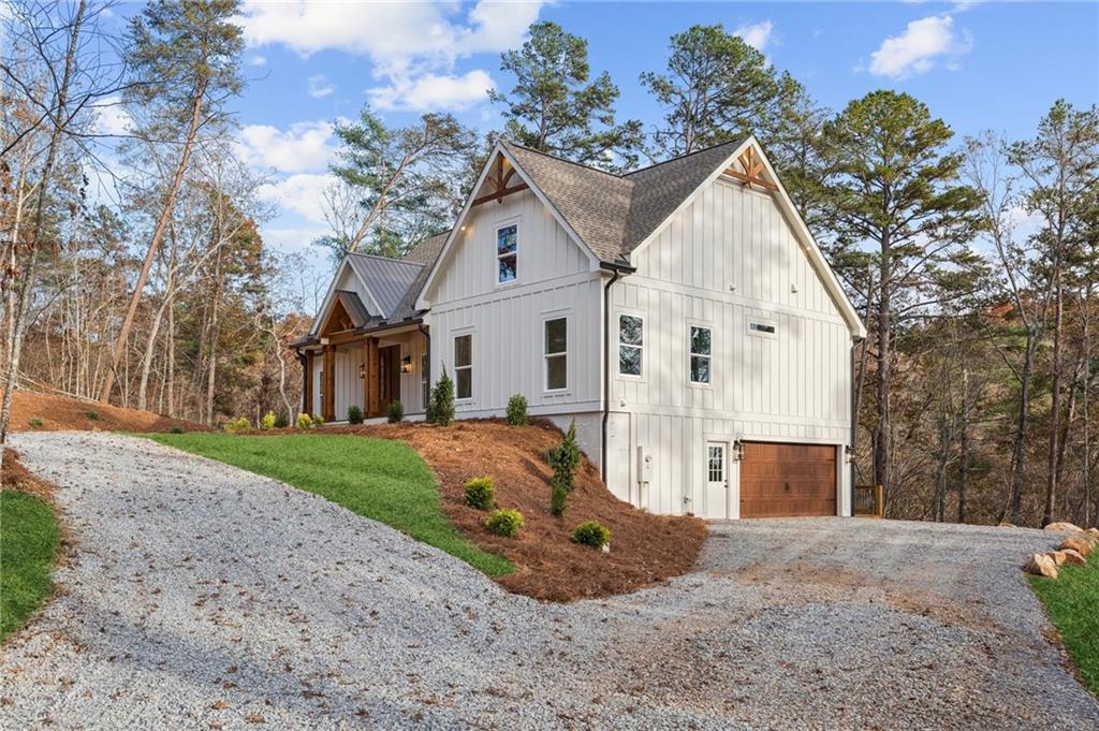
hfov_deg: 59.5
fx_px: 961
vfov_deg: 41.6
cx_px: 550
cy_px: 366
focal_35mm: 32
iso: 100
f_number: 8
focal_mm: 31.5
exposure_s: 1/60
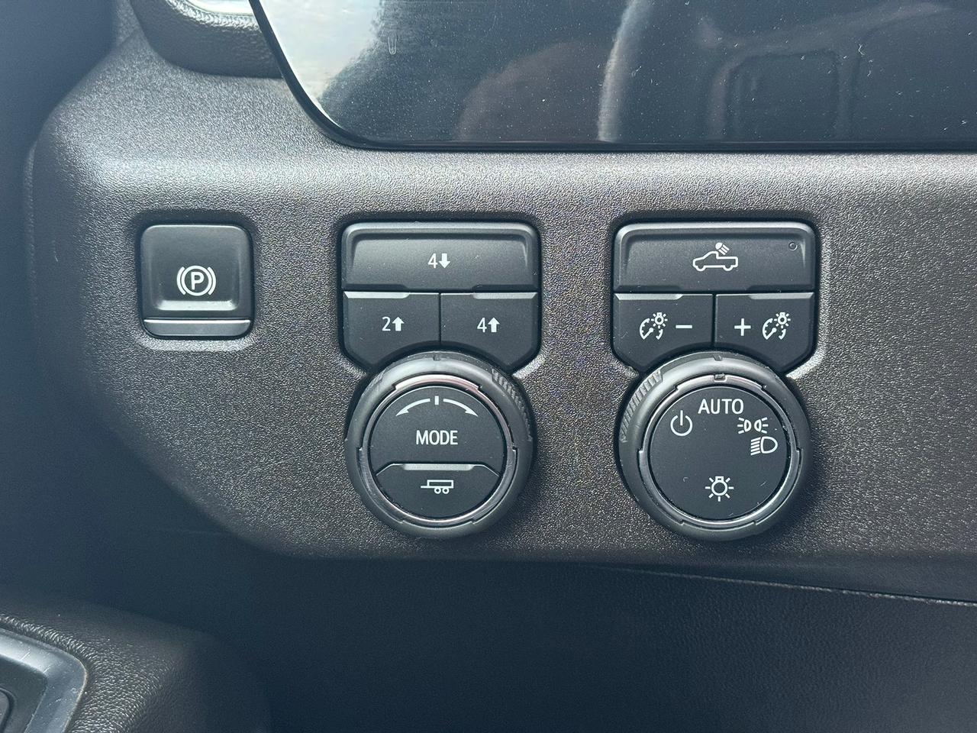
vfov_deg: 30.3
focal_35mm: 48
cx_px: 488
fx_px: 1355
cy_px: 366
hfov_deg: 39.7
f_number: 1.78
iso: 250
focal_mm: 6.76
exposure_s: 1/41
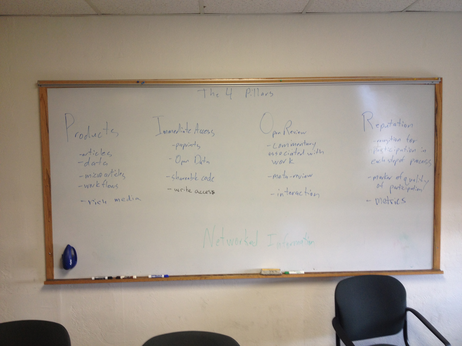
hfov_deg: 52.6
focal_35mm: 35
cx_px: 231
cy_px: 173
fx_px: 467
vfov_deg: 40.7
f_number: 2.4
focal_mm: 4.28
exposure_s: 1/20
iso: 80
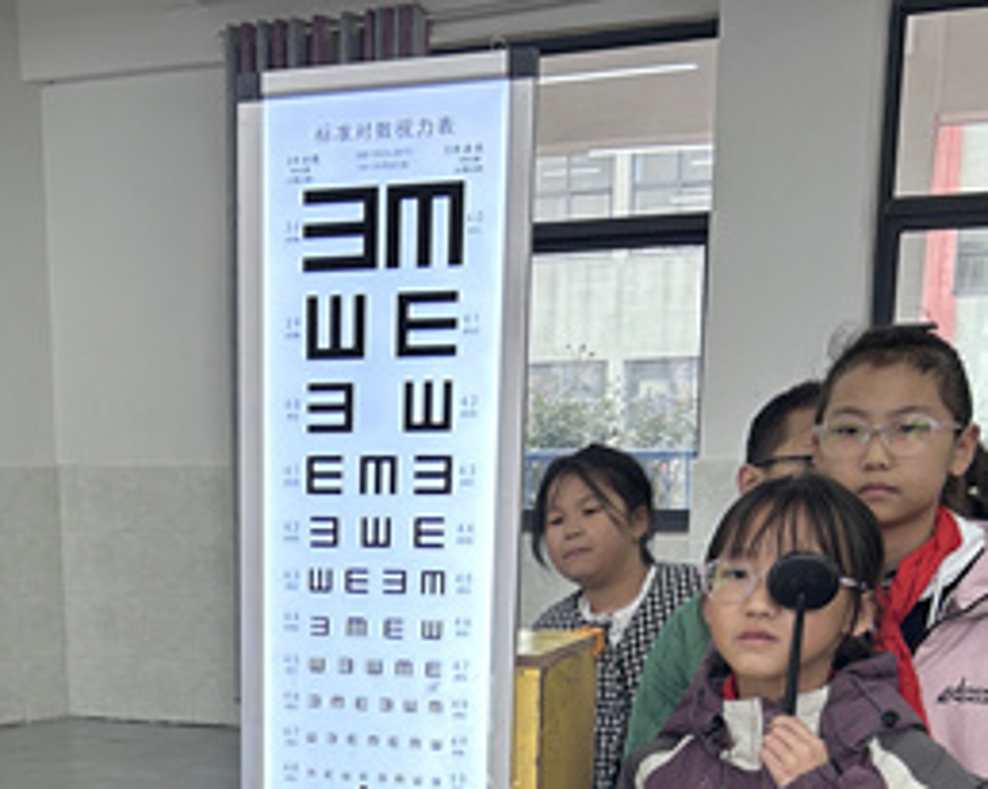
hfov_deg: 31.6
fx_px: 1724
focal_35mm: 59
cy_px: 850
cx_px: 287
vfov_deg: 24.2
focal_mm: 5.7
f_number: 1.5
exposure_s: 1/100
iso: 80
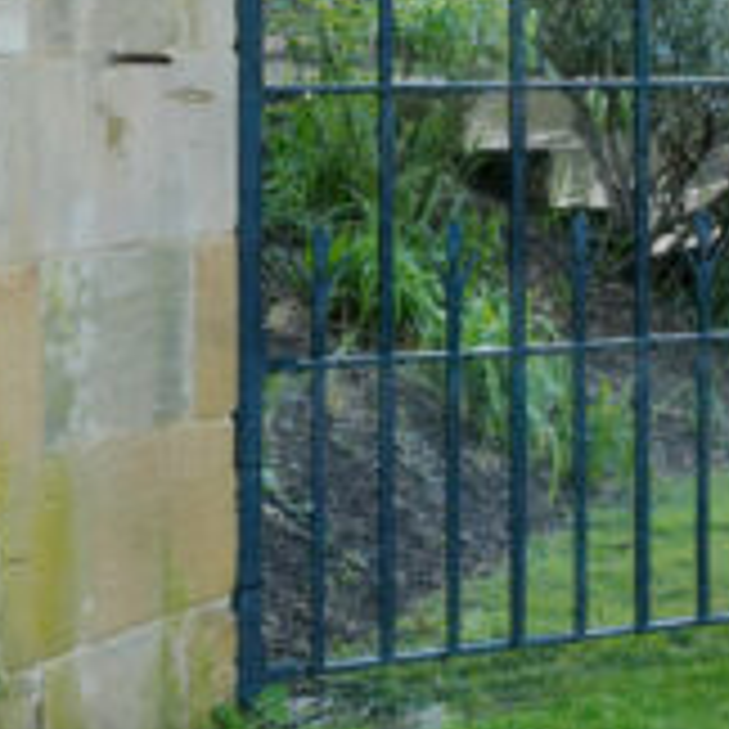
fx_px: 3002
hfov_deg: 13.0
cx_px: 1120
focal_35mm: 126
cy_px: -18
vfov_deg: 13.6
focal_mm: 47
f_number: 22
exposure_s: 1/100
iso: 6400
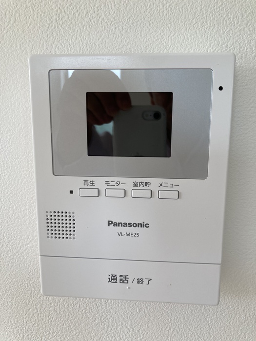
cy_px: 170
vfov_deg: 63.4
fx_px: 276
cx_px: 128
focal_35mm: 28
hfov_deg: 49.7
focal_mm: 3.99
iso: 40
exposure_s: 1/121
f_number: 1.8
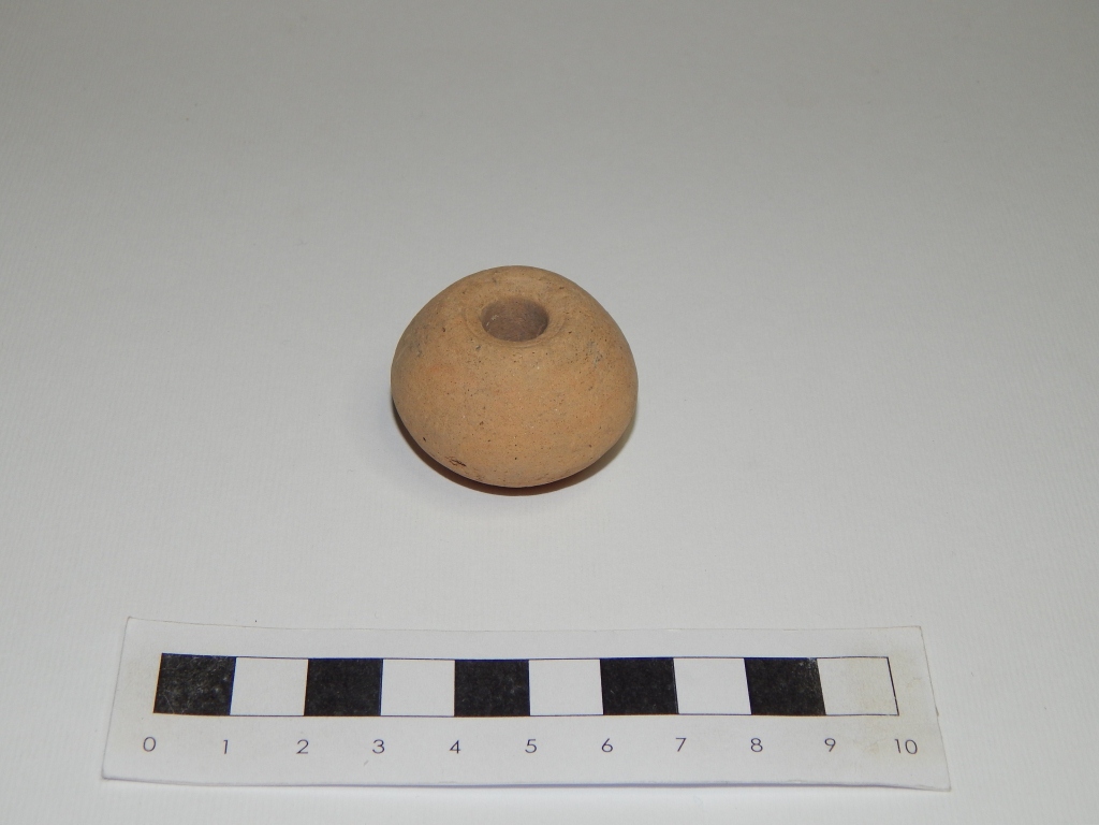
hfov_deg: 31.7
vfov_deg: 24.0
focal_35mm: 61
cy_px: 412
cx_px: 550
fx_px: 1937
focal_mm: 10.9
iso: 125
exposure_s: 1/40
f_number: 7.9
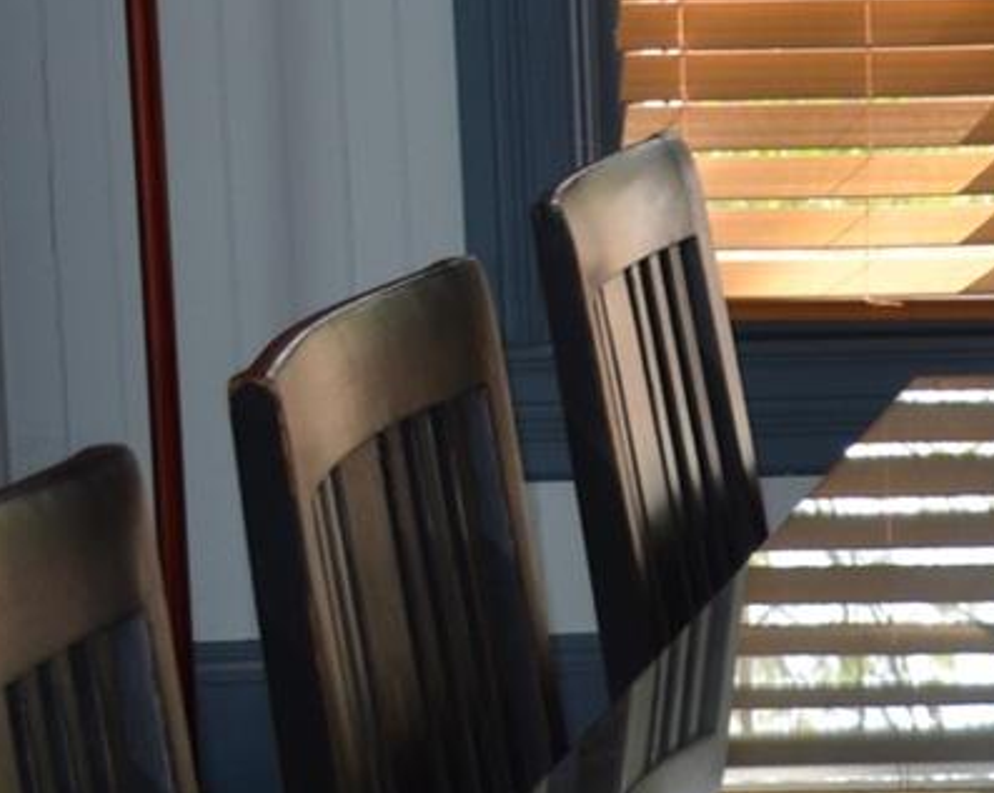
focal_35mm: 174
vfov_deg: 8.8
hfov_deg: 10.1
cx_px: 2151
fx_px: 5115
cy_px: -5
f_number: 3.8
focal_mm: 24
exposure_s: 1/125
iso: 200
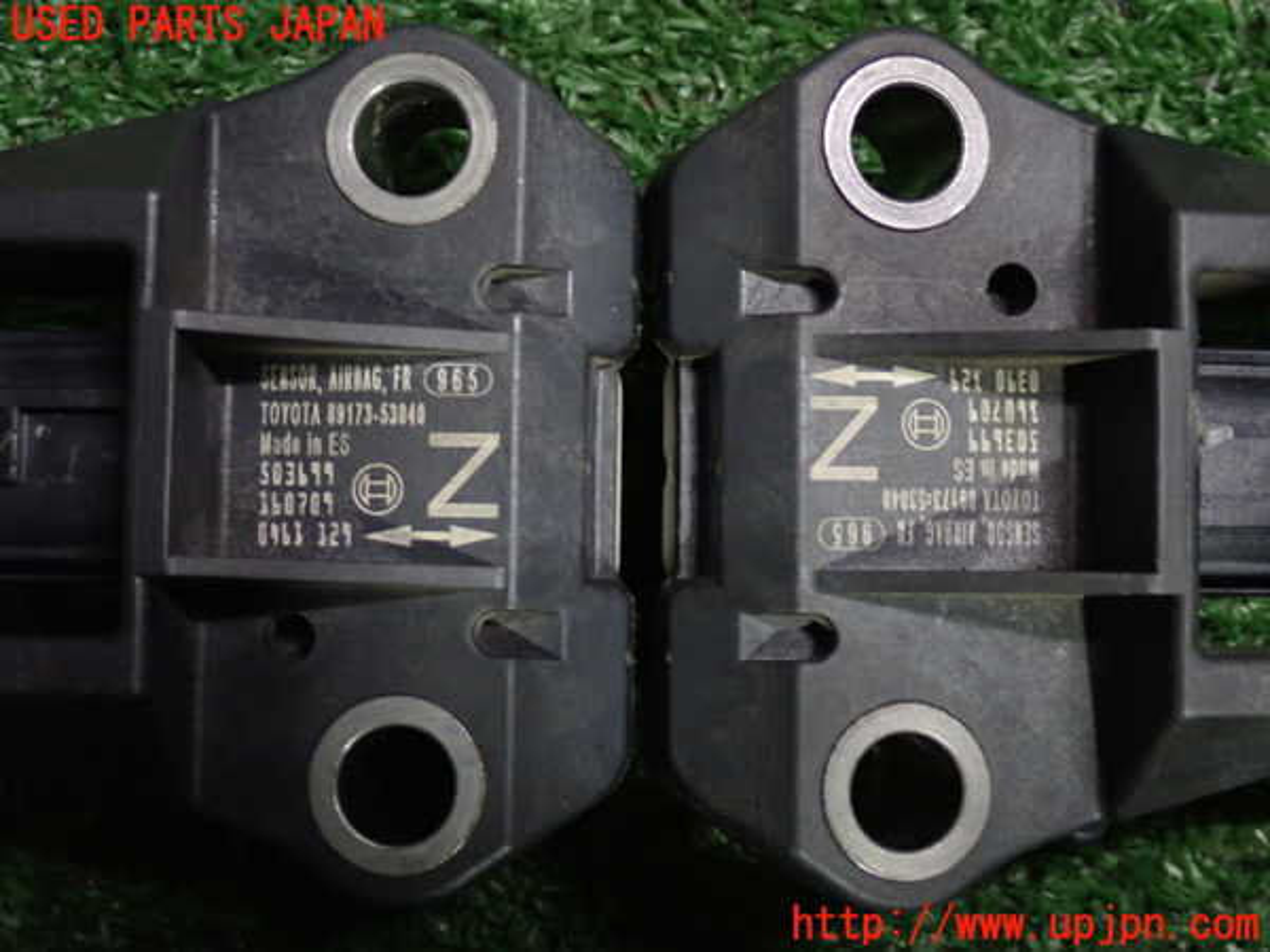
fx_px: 2605
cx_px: 635
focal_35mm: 71
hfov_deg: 27.4
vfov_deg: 20.7
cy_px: 476
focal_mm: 12.73
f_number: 3.9
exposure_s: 1/15
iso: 800
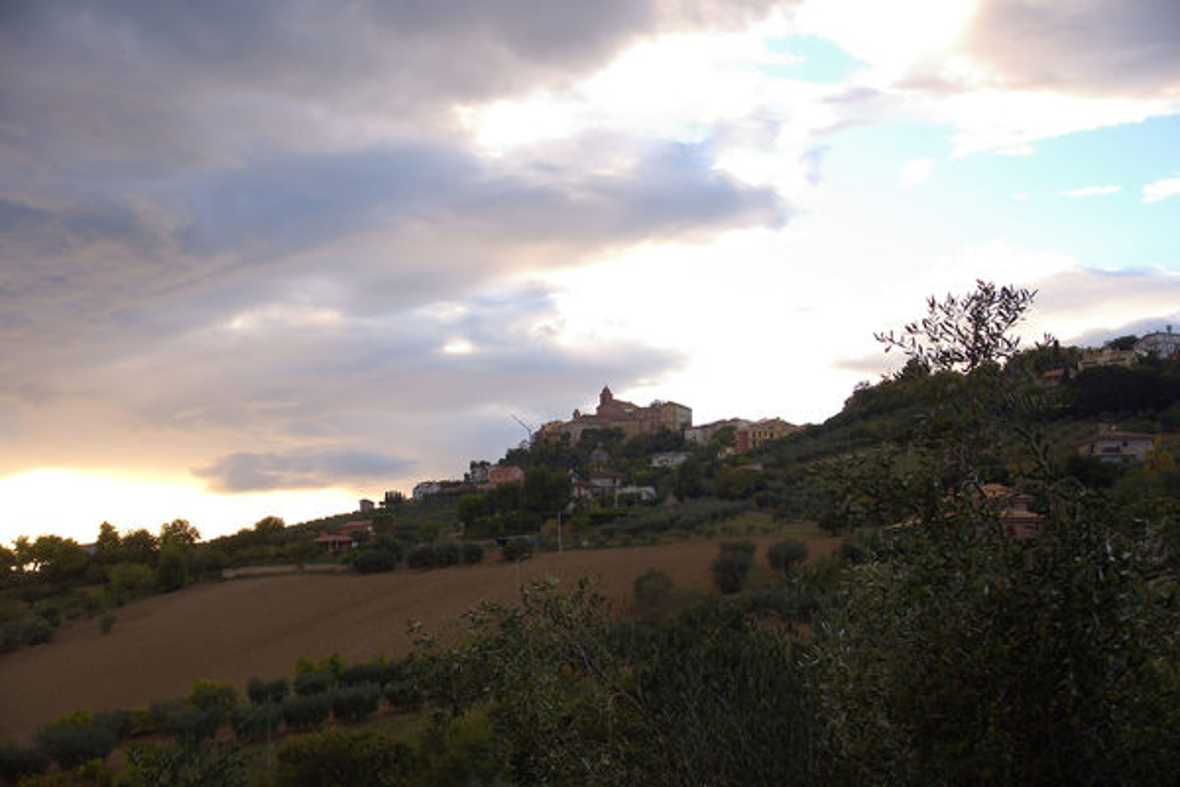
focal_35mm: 50
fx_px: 1639
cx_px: 590
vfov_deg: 27.0
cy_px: 394
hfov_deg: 39.6
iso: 250
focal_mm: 50
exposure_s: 1/50
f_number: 11
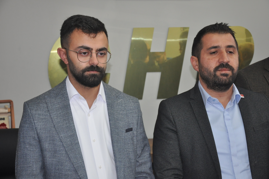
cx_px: 134
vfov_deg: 23.7
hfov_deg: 35.1
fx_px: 425
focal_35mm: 57
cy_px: 90
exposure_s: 1/60
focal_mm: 38
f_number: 4.5
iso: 1250
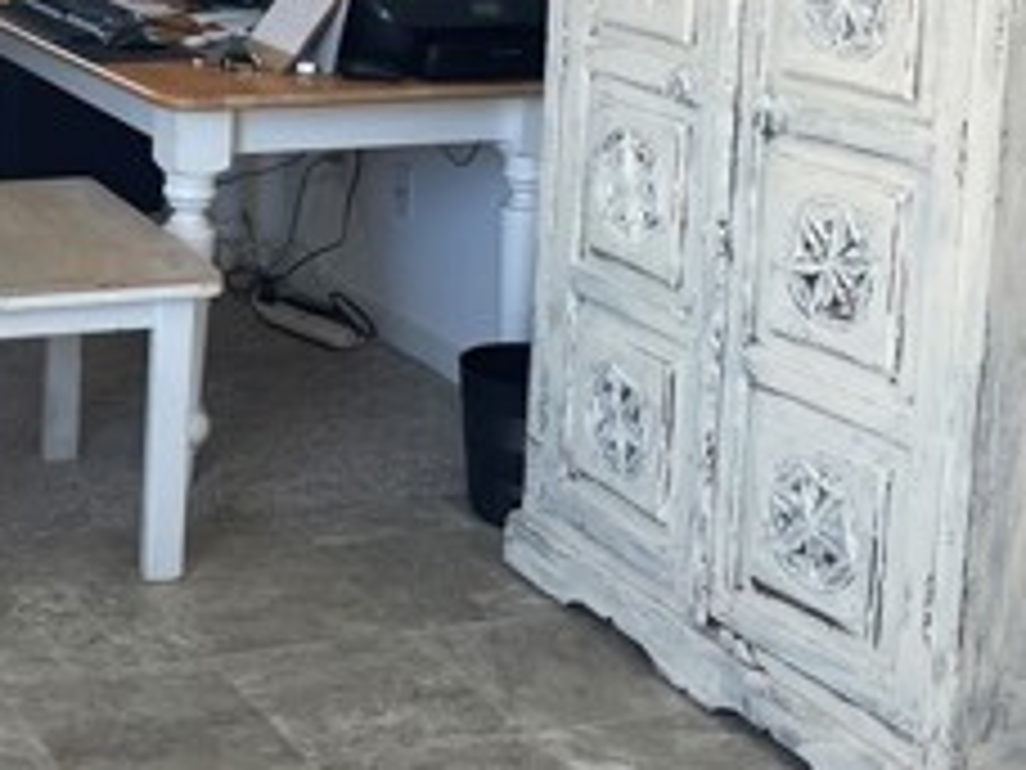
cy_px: 95
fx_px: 2164
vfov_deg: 19.8
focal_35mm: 73
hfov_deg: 24.9
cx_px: -90
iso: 80
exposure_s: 1/121
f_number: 1.6
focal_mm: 4.2
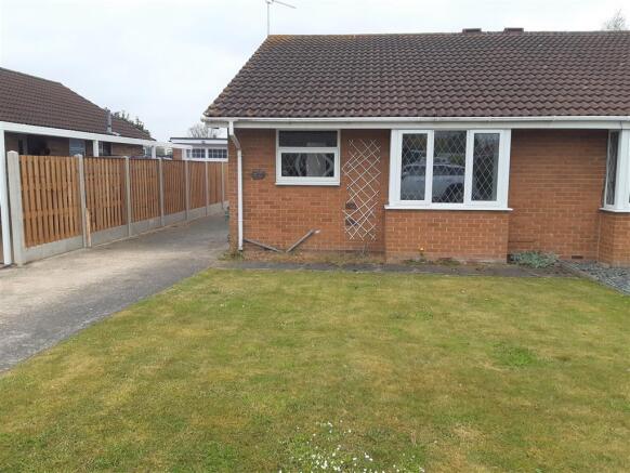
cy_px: 236
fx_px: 473
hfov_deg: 67.3
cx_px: 315
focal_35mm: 26
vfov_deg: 53.1
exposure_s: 1/491
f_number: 1.7
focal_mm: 3.92
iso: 40
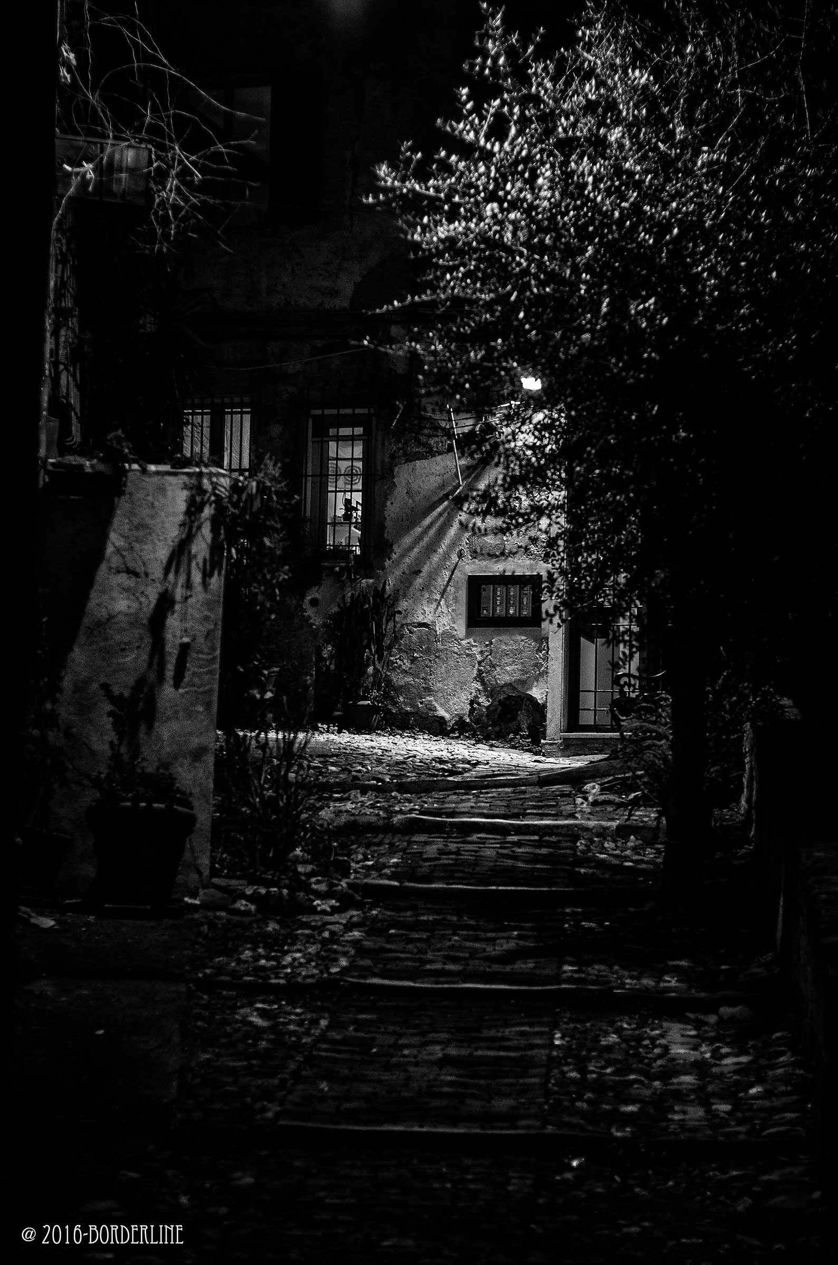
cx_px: 419
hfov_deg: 18.1
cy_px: 632
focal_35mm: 75
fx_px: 2631
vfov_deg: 27.0
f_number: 2.2
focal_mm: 50
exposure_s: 1/60
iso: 250
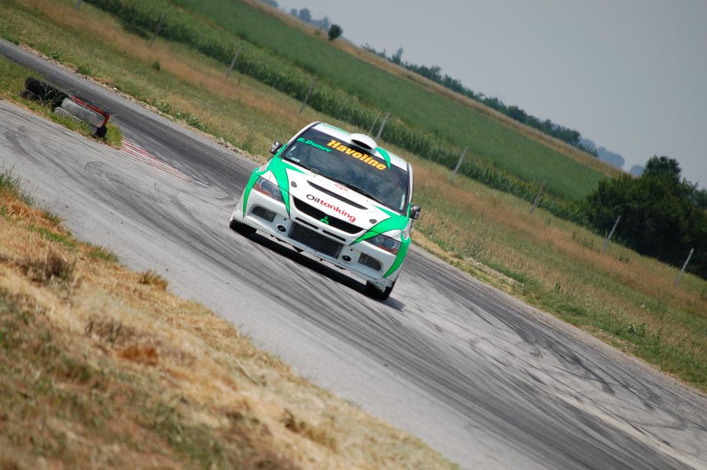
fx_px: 5887
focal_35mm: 300
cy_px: 235
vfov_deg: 4.6
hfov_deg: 6.9
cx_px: 354
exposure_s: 1/1250
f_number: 5.6
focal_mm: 200
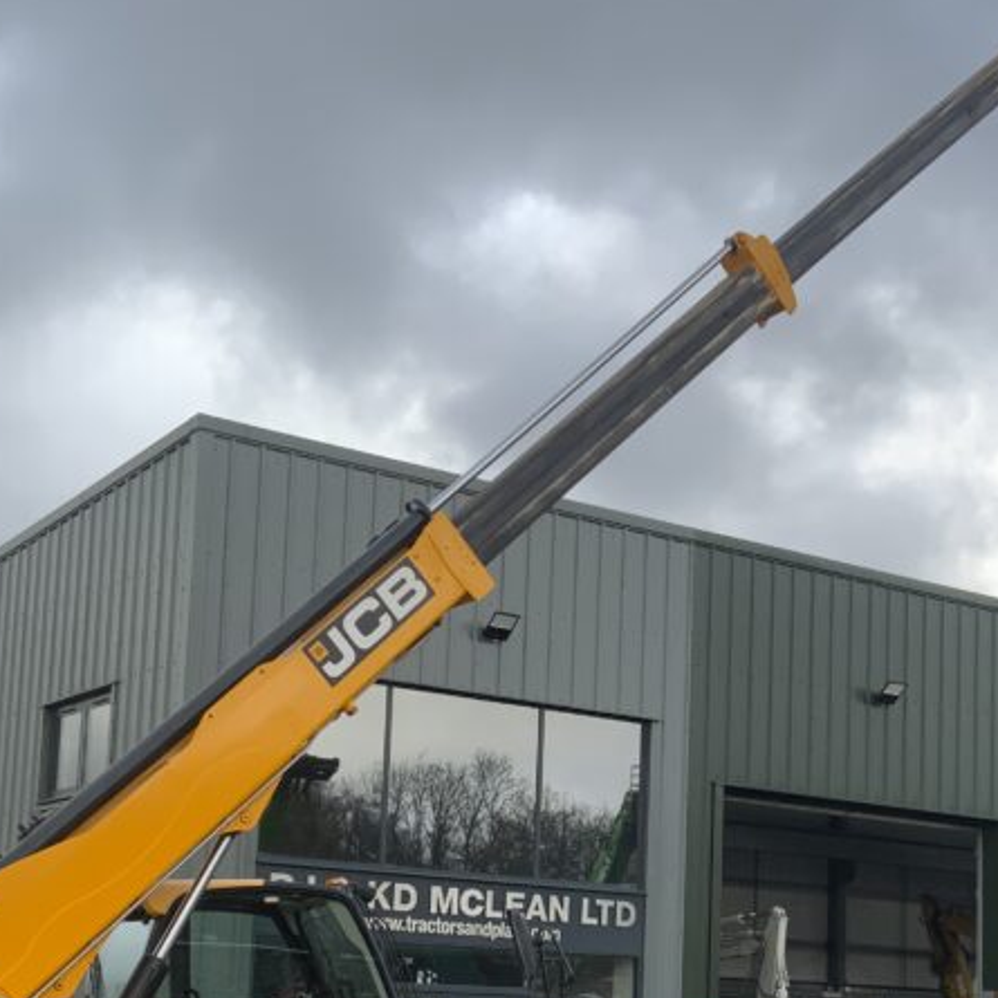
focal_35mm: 59
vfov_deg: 28.5
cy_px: 774
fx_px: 1924
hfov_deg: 29.0
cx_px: 612
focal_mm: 3
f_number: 1.8
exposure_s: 1/568
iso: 16
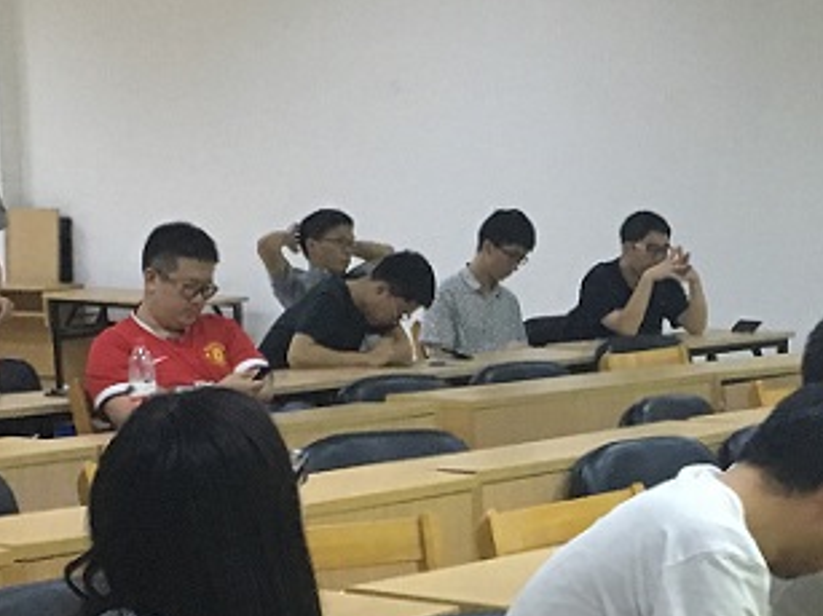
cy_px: 545
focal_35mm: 104
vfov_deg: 14.1
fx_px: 2472
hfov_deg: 18.7
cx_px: 670
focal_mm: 4.15
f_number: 2.2
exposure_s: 1/17
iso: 250
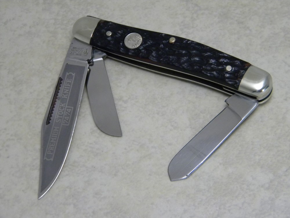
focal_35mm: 83
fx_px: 695
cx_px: 145
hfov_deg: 23.6
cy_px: 109
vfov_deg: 17.8
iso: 400
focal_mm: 15.1
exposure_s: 1/29.8
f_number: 4.5
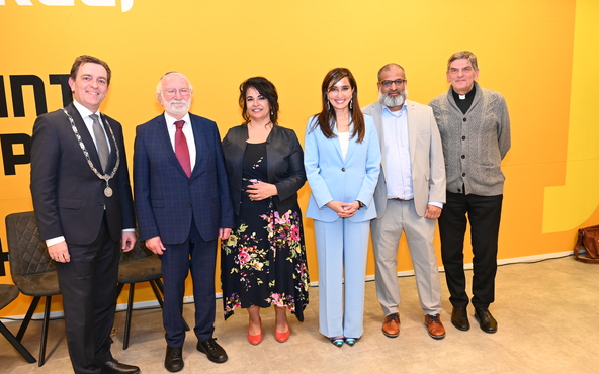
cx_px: 298
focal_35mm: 32
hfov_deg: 59.7
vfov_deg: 39.4
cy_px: 200
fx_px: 522
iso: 2500
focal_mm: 31
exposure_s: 1/80
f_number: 4.5
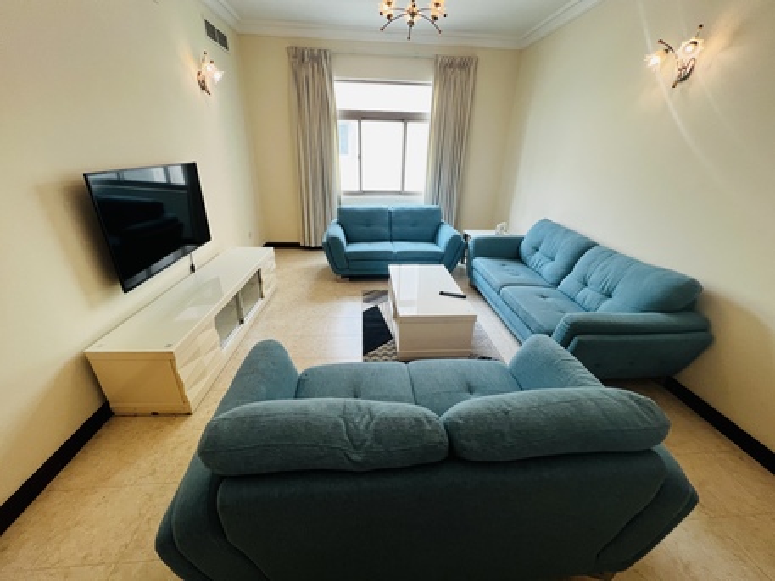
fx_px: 291
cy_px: 290
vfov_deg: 89.9
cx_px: 388
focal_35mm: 13
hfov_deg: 106.2
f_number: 1.8
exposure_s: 1/100
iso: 160
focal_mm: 1.57
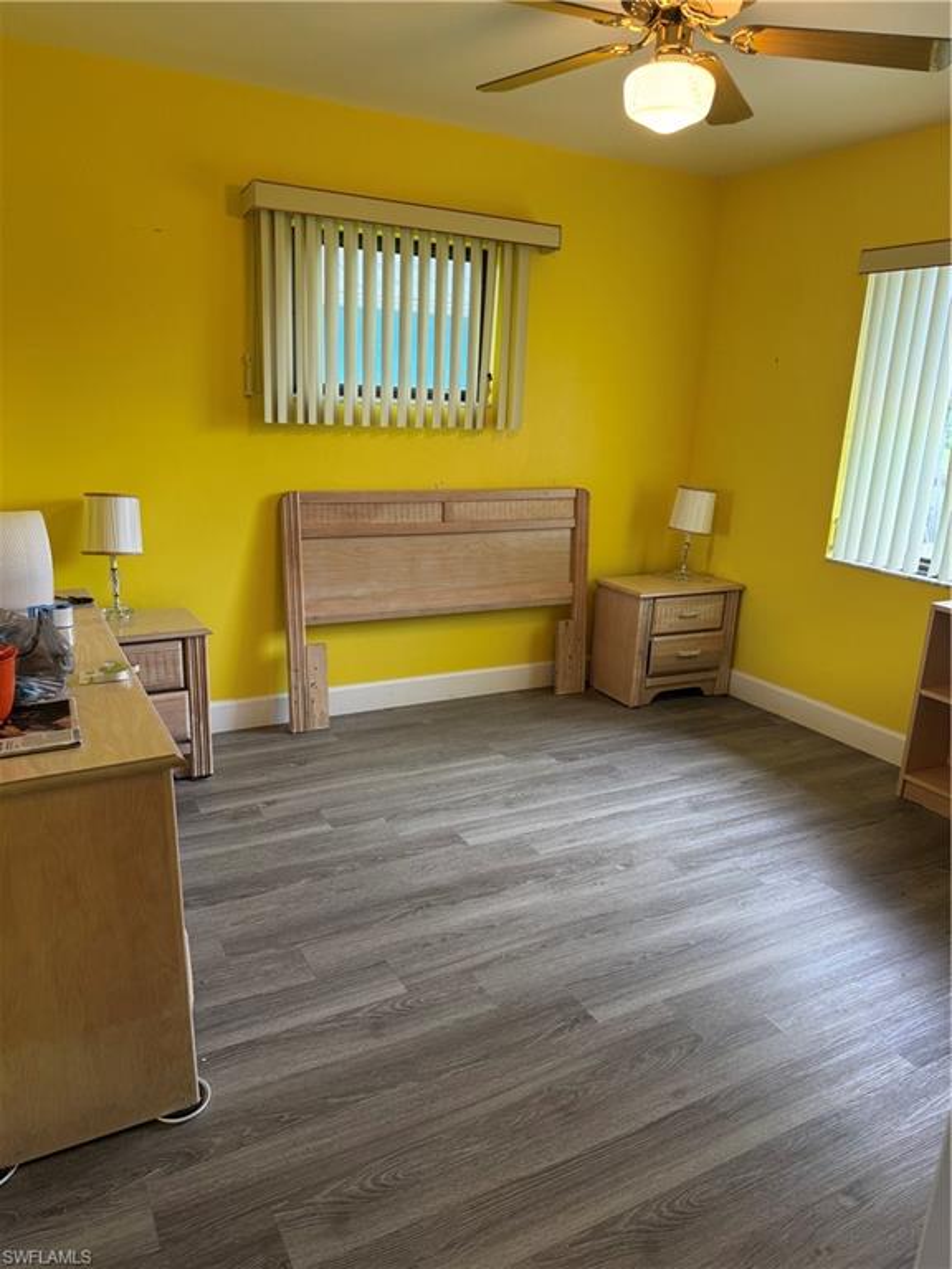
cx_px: 476
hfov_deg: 56.8
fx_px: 880
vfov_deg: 71.6
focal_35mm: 24
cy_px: 634
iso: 125
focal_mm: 6.76
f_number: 1.78
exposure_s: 1/60
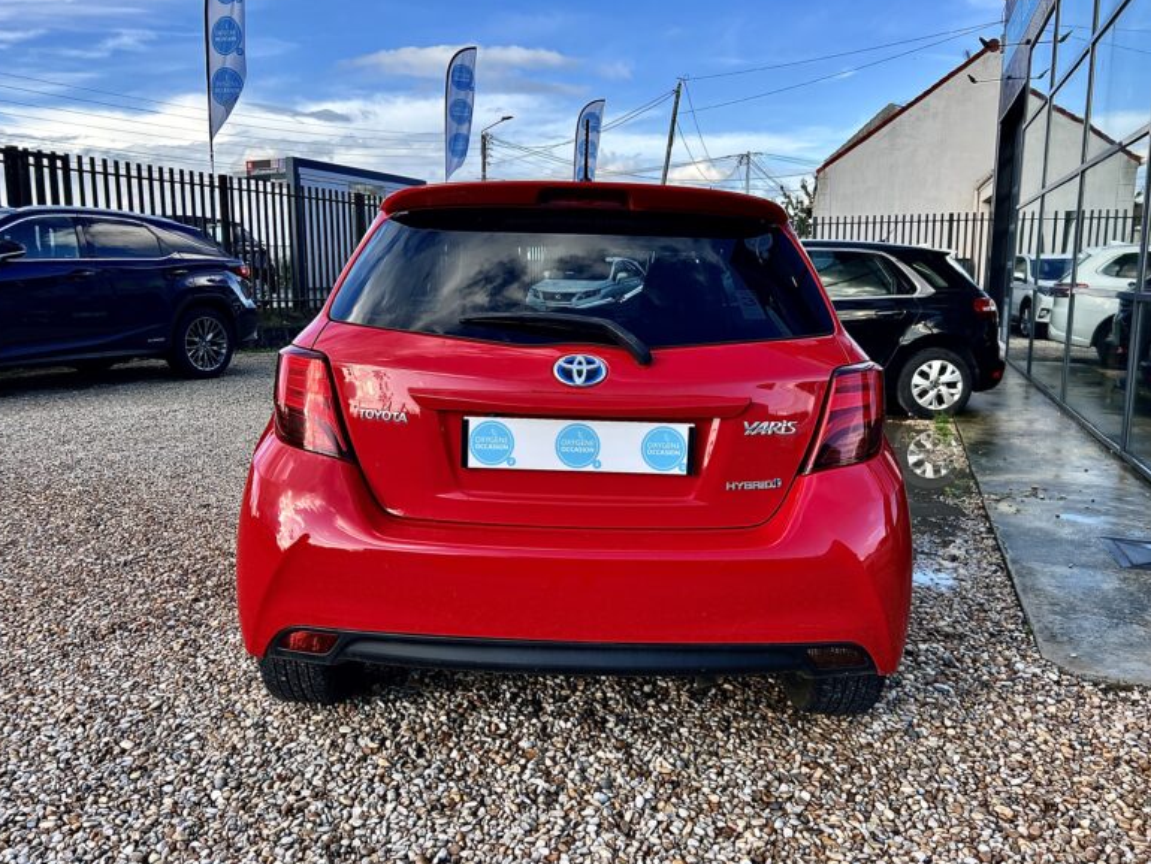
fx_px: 898
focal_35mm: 27
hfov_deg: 65.3
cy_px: 425
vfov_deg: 51.4
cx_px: 577
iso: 50
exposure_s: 1/753
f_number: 1.5
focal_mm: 5.7
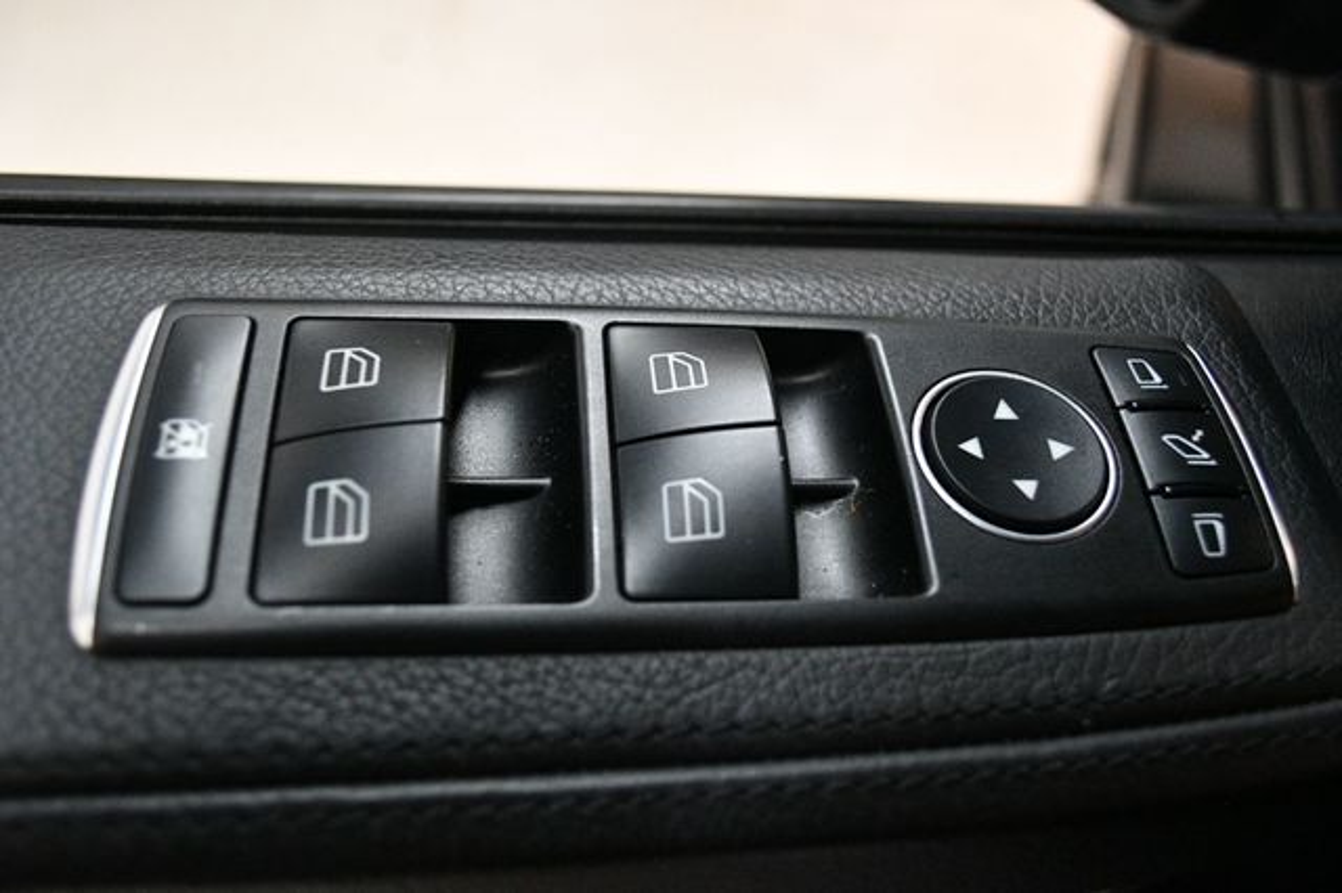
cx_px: 671
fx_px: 1229
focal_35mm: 33
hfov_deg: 57.2
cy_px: 446
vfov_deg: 39.9
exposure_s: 1/125
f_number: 3.8
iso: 3200
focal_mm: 22
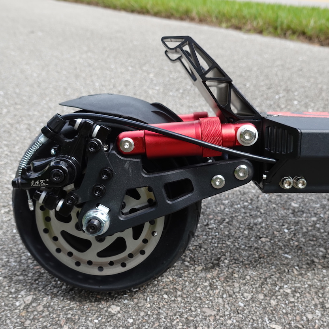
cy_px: 165
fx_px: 387
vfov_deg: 46.0
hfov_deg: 45.9
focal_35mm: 36
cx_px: 188
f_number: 3.5
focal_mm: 10.38
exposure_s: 1/320
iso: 100
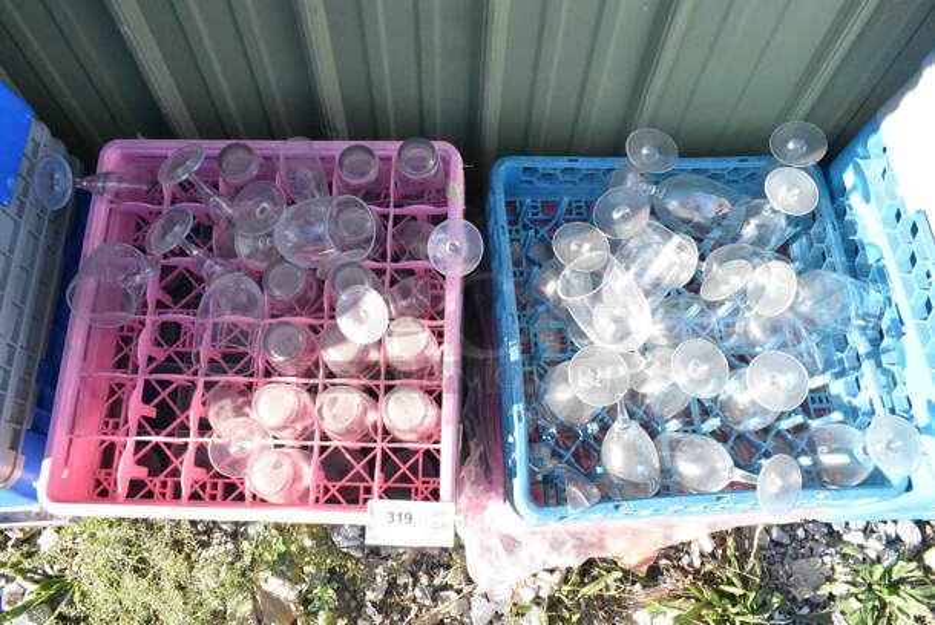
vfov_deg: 48.0
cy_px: 312
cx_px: 468
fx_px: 702
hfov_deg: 67.3
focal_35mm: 27
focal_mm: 18
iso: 6400
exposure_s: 1/1250
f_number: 14
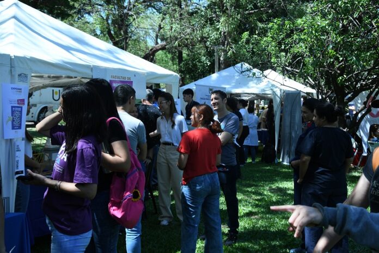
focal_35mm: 45
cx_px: 190
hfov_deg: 43.6
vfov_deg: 29.9
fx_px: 474
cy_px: 126
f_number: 5.6
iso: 400
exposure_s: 1/500
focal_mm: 30
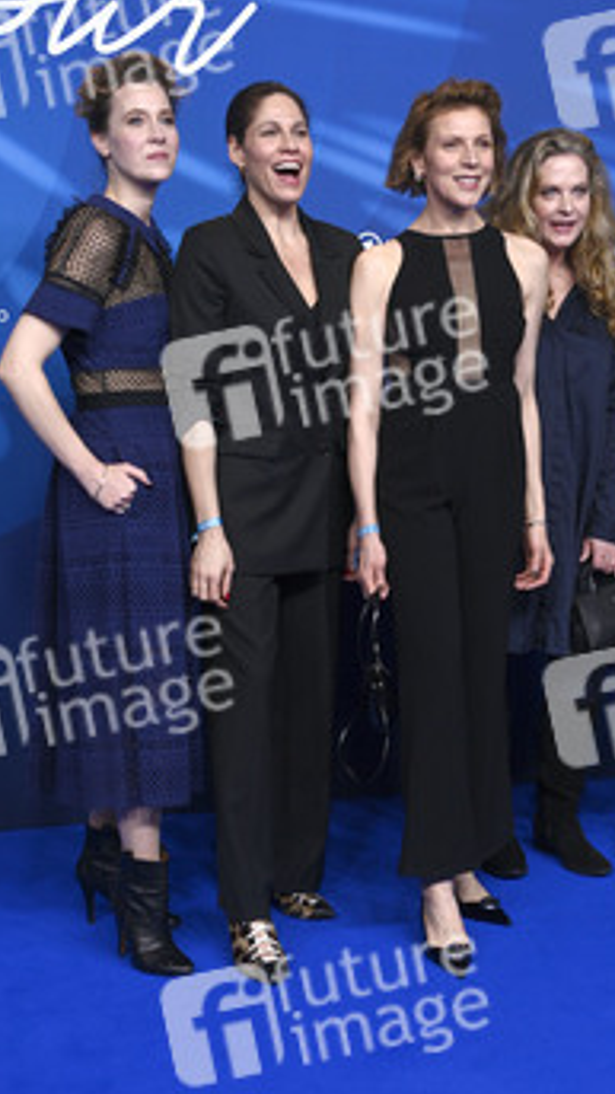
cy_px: 533
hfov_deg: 19.7
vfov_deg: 34.4
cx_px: 417
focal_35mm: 61
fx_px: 1768
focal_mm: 50
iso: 1000
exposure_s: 1/250
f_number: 5.6
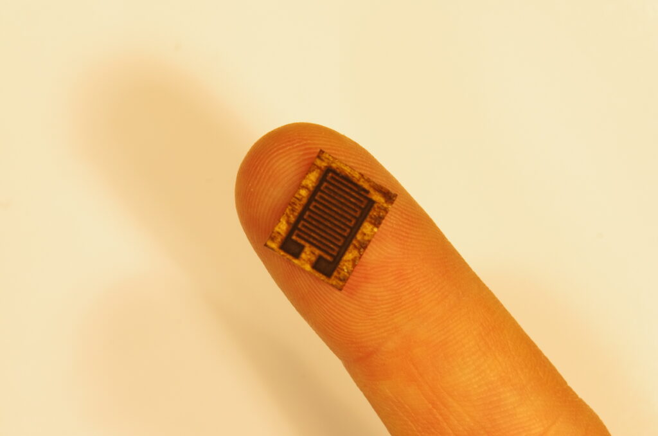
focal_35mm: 82
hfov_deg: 24.7
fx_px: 1505
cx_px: 329
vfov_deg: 16.5
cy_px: 218
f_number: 14
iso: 1600
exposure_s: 1/80
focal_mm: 55
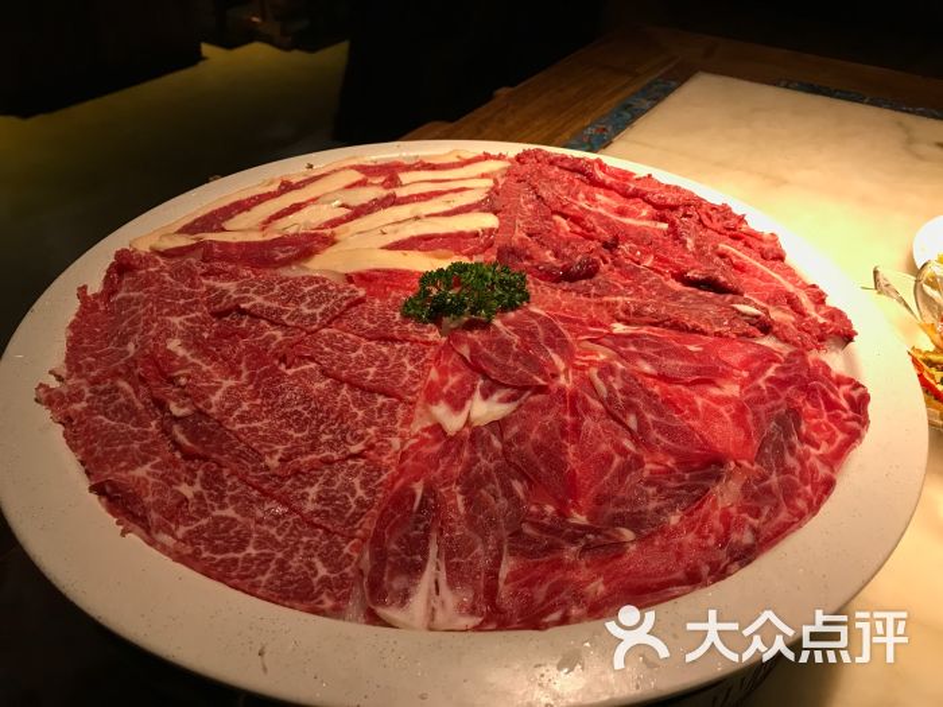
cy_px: 354
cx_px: 472
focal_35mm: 28
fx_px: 763
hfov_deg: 63.4
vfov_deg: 49.7
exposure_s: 1/20
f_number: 1.8
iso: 40
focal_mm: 3.99
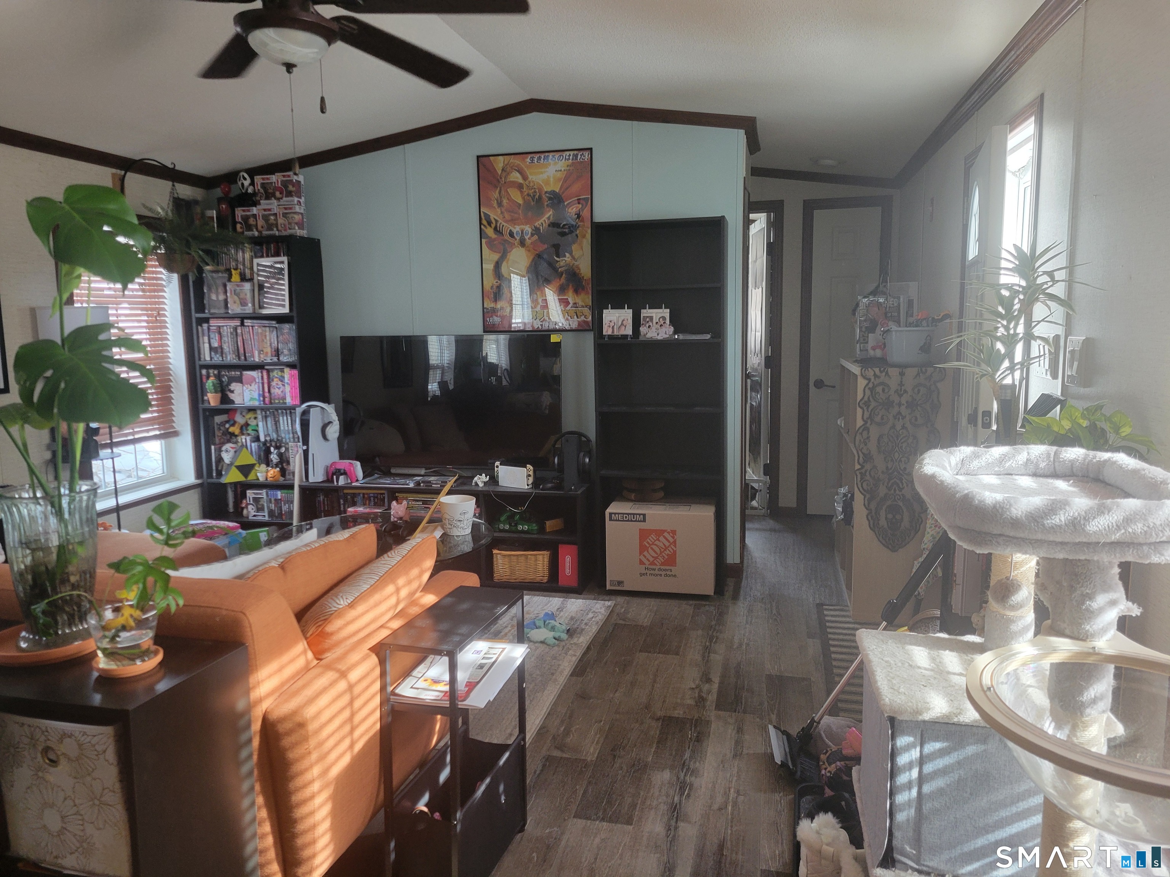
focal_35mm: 26
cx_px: 585
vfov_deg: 53.1
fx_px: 879
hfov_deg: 67.3
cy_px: 438
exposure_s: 1/120
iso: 250
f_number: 1.8
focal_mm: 5.4
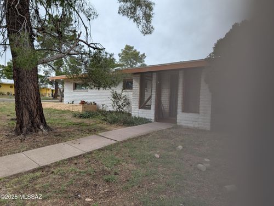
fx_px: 190
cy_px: 103
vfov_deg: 56.9
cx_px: 137
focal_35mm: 24
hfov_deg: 71.5
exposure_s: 1/424
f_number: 1.68
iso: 20
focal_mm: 6.9
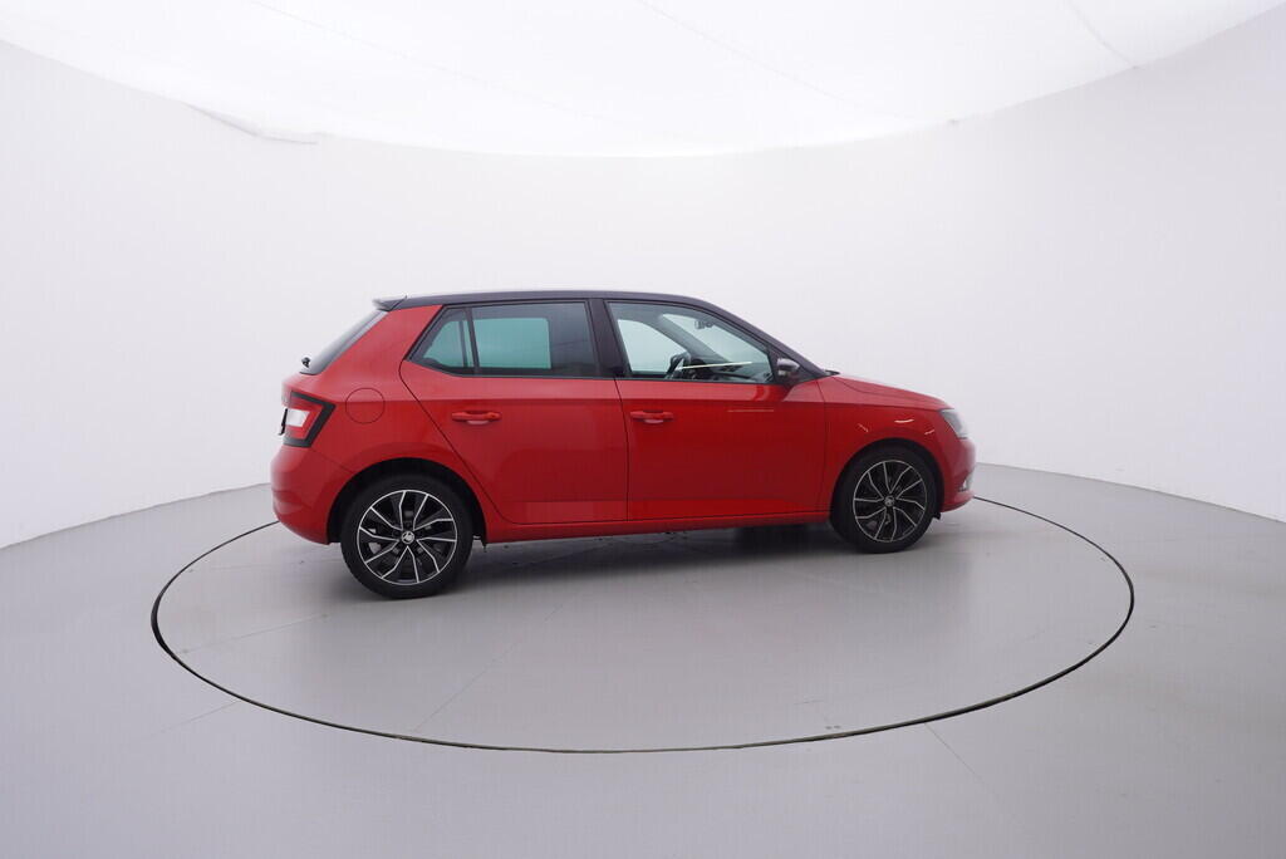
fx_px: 804
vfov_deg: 56.2
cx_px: 643
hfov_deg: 77.3
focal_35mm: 22
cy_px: 430
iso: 200
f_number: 5
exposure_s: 1/80
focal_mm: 15
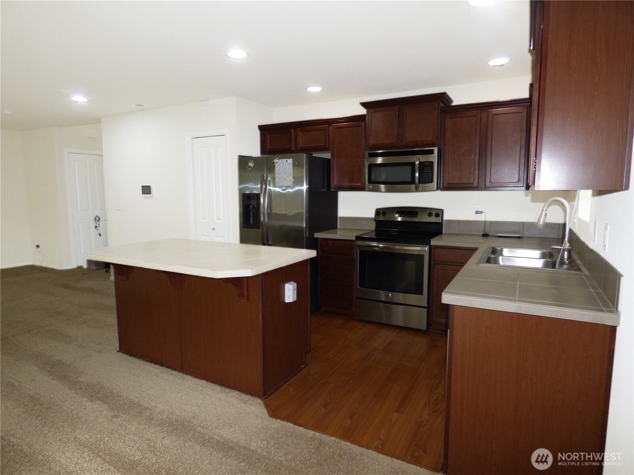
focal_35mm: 20
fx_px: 366
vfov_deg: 66.0
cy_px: 238
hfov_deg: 81.7
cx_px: 317
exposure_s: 1/30
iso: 100
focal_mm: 3.58
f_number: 2.8
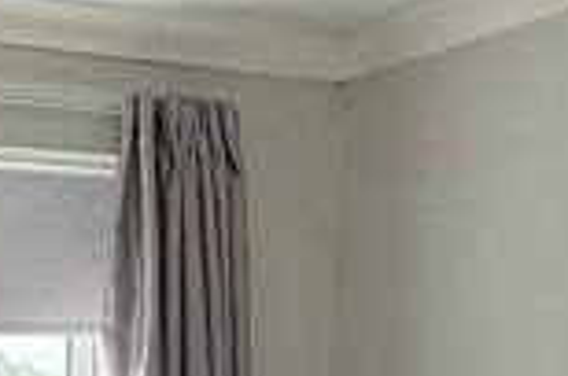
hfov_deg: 20.1
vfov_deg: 11.2
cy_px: 966
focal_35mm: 97
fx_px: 1527
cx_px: -55
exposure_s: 1/137
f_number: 2.2
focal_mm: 2.22
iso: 40
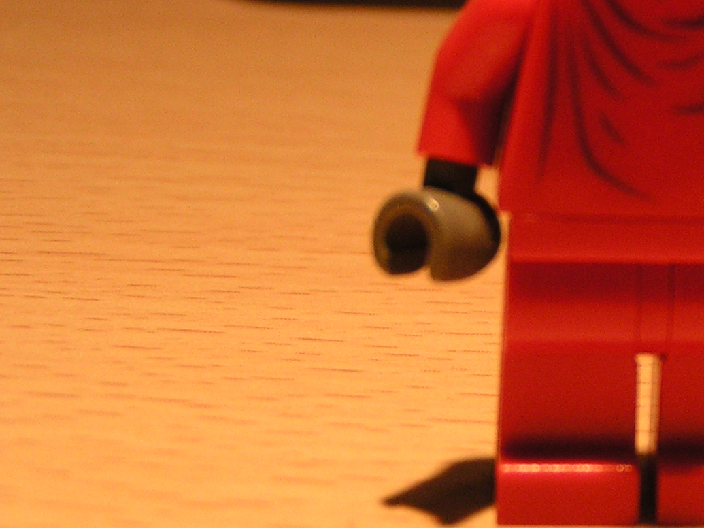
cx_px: 672
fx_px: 1891
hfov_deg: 20.5
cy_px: 105
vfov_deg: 15.8
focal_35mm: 93
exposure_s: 1/50
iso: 100
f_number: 2.8
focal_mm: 7.3
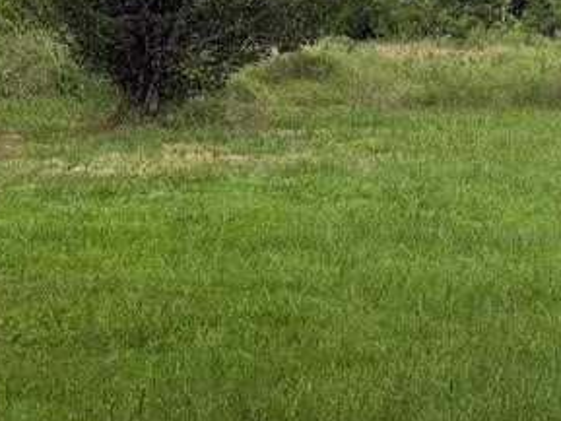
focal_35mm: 170
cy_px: -87
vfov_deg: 8.6
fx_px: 2756
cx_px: 813
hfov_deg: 11.2
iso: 64
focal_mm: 6.76
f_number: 1.78
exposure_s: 1/6024
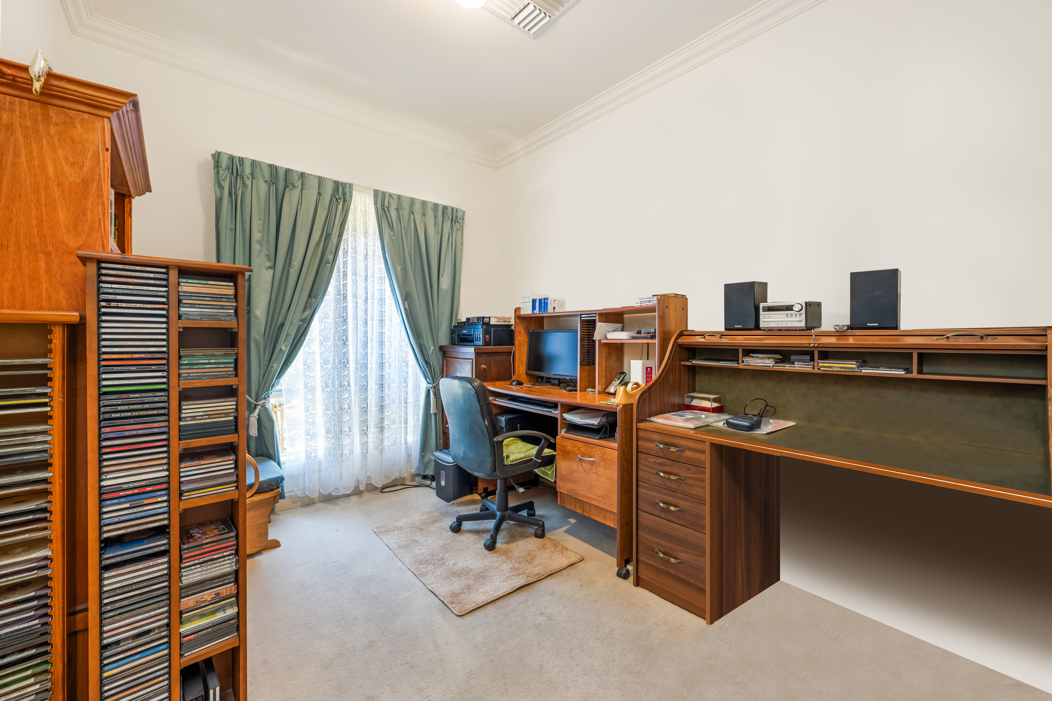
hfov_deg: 104.3
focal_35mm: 14
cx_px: 526
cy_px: 350
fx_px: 409
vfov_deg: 81.2
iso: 50
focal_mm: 14
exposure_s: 1/5
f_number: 7.1
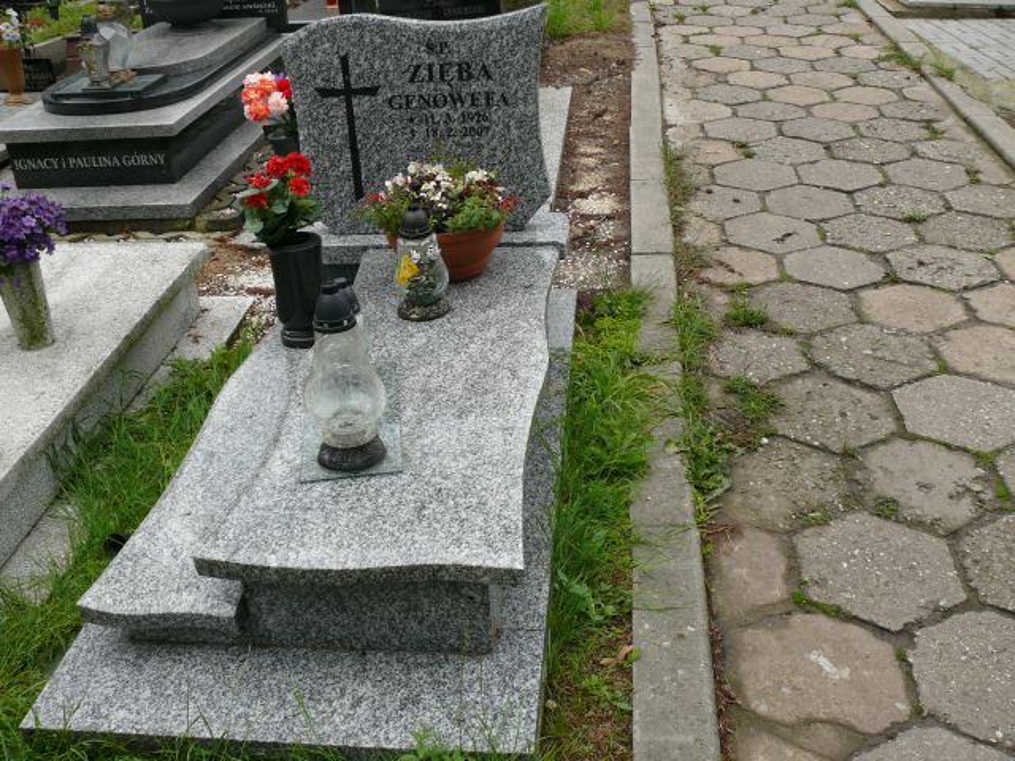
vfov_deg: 40.7
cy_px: 380
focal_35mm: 35
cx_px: 508
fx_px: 1026
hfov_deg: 52.6
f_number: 3.6
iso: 100
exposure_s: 1/125
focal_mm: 7.4
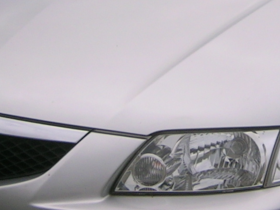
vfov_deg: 13.1
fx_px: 914
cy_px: 60
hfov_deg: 17.3
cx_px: 223
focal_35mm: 113
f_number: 2.8
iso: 50
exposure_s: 1/141
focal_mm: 5.4
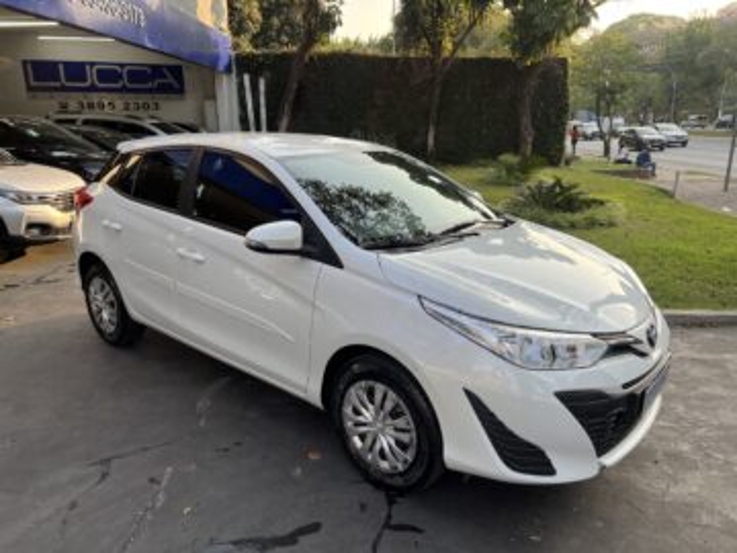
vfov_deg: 53.1
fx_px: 554
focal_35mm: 26
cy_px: 276
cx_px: 368
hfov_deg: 67.3
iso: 50
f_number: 1.5
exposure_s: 1/611
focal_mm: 5.7
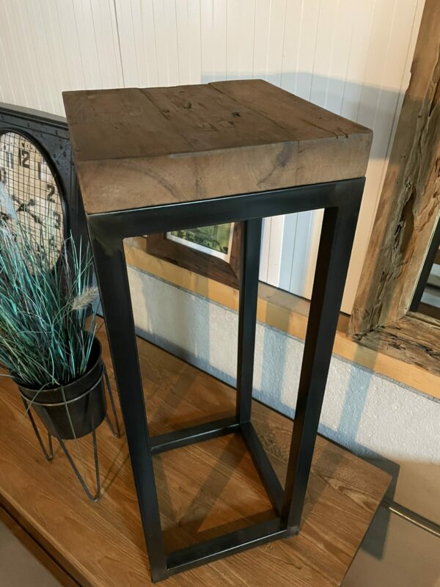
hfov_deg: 53.1
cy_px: 294
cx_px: 220
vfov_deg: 67.3
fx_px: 441
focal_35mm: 26
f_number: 1.6
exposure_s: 1/25
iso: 640
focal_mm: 4.2
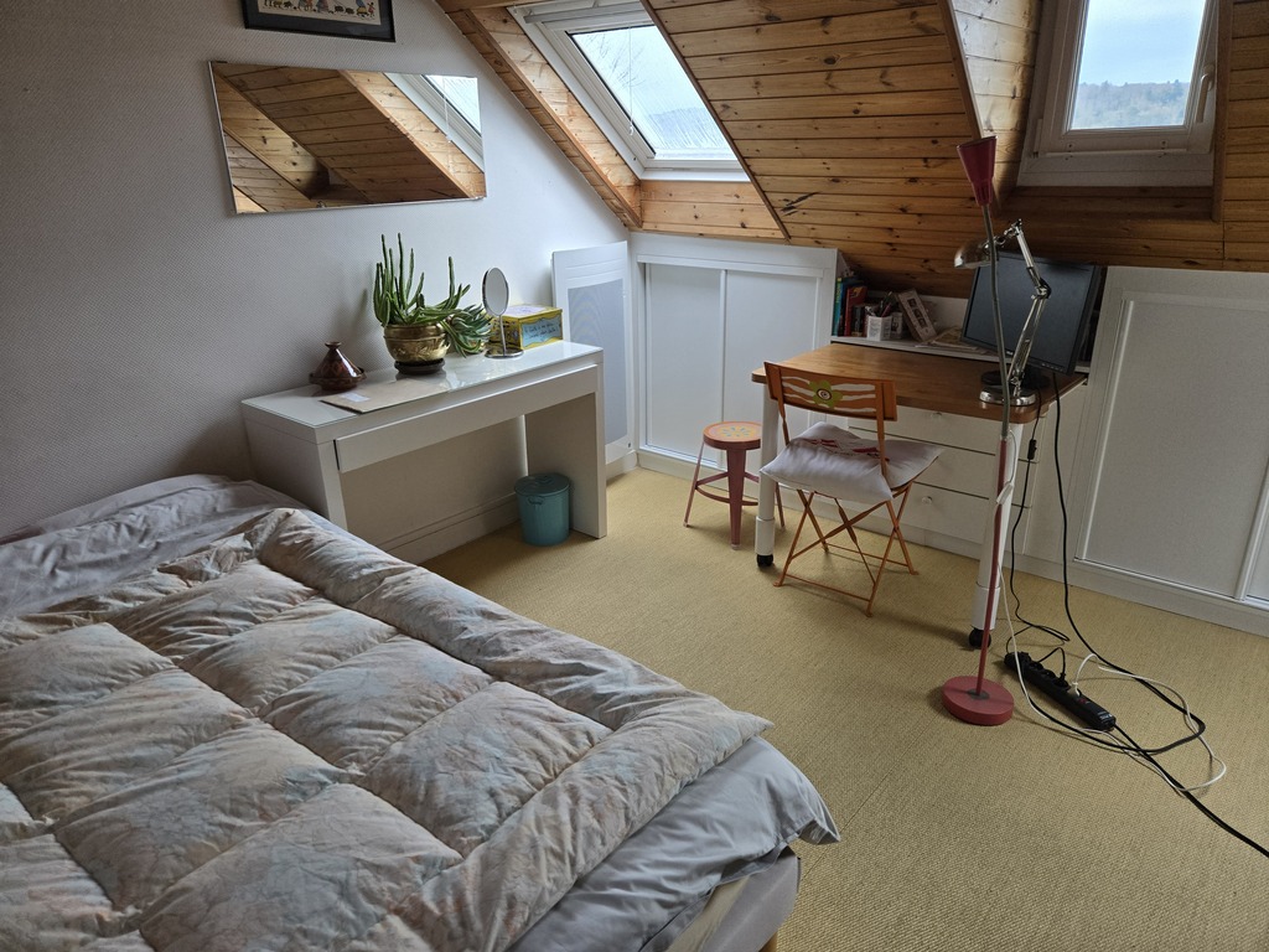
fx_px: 843
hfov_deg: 73.9
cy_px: 476
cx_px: 634
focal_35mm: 23
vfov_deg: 58.9
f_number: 1.8
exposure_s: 1/508
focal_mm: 5.4
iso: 160
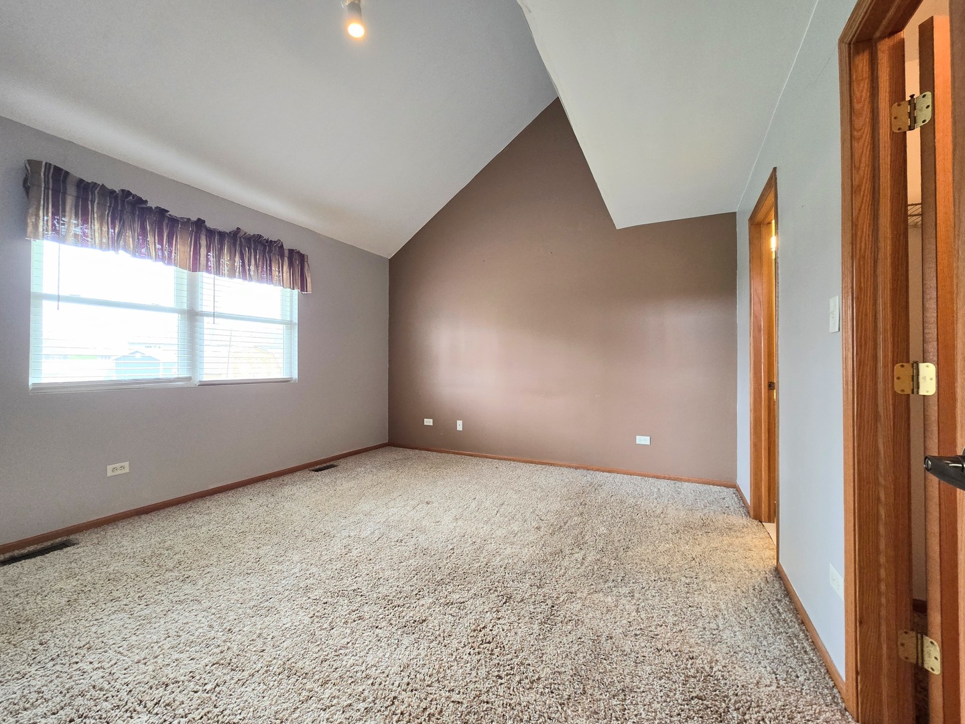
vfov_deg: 89.9
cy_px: 362
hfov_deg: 106.2
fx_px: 362
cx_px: 482
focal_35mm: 13
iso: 200
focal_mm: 2.2
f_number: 2.2
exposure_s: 1/60
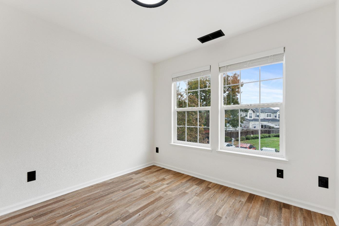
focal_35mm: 15
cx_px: 167
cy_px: 117
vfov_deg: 77.3
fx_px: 141
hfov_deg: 100.4
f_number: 9
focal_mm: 14
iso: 100
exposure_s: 1/25
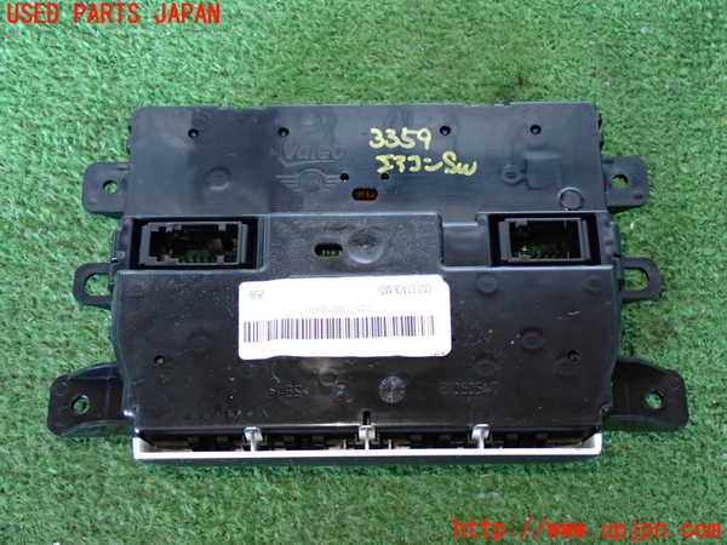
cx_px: 364
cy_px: 272
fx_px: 1050
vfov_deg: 29.1
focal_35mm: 50
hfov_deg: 38.2
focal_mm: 9.01
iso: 800
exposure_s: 1/30
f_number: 3.2
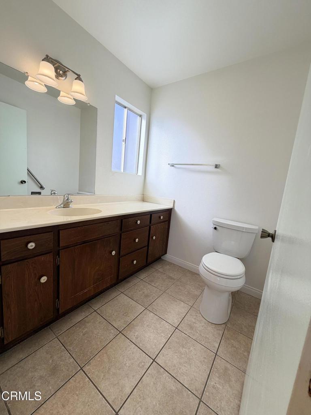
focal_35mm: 14
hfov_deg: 85.7
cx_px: 156
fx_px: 168
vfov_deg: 102.1
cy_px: 208
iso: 40
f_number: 2.2
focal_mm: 2.22
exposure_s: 1/120
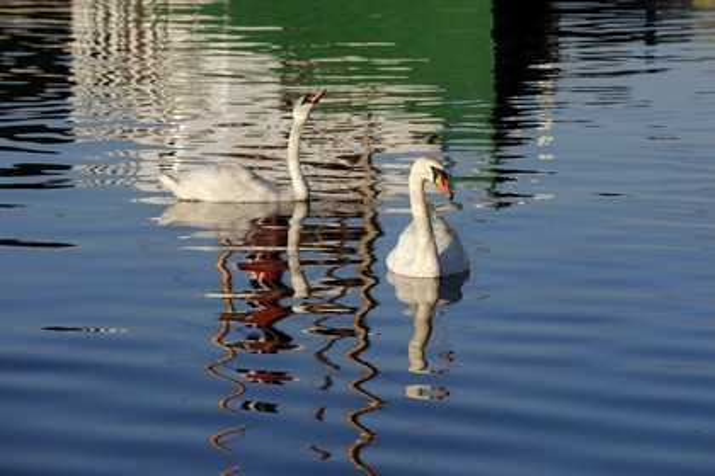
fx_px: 3972
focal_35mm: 200
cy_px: 238
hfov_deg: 10.3
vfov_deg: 6.9
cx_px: 358
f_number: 9
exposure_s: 1/400
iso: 200
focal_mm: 200
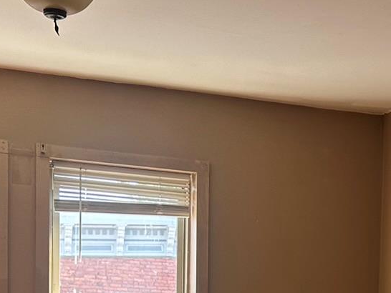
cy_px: 422
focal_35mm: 90
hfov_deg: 20.9
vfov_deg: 15.3
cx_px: 402
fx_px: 1017
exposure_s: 1/121
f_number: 1.78
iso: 80
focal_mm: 6.86
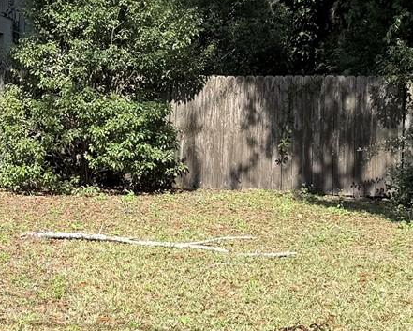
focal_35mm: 85
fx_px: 1039
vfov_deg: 18.0
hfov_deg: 21.3
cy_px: 77
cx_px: -50
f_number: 1.78
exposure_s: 1/3279
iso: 80
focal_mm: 6.76
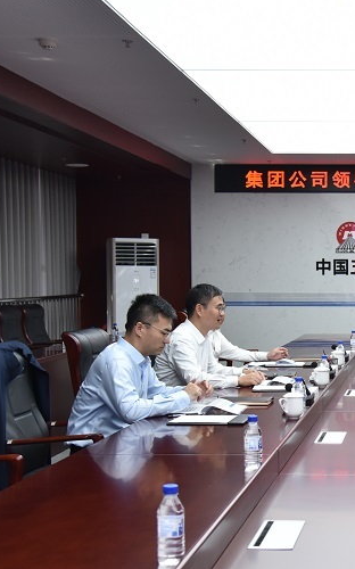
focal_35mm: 62
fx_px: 961
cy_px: 343
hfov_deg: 19.9
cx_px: 397
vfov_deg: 32.9
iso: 800
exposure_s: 1/200
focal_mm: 31
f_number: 4
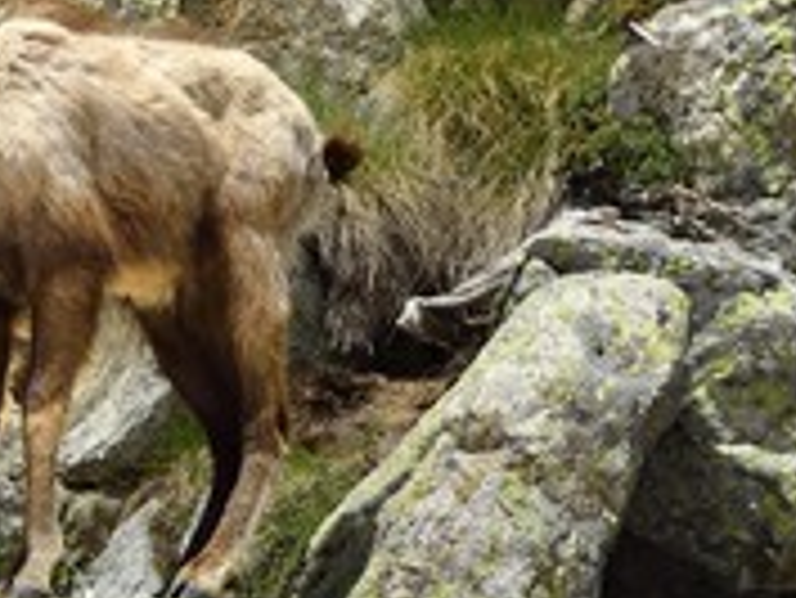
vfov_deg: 3.3
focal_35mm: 456
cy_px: 157
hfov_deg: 4.3
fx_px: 10493
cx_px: 306
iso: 400
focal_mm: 200
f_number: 8
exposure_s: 1/800
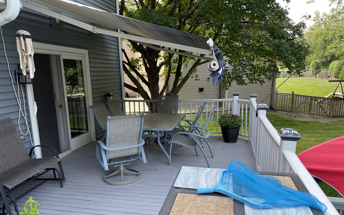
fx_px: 263
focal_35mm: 28
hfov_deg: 66.5
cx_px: 171
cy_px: 128
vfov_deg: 44.3
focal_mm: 4.2
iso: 32
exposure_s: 1/167
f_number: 1.6
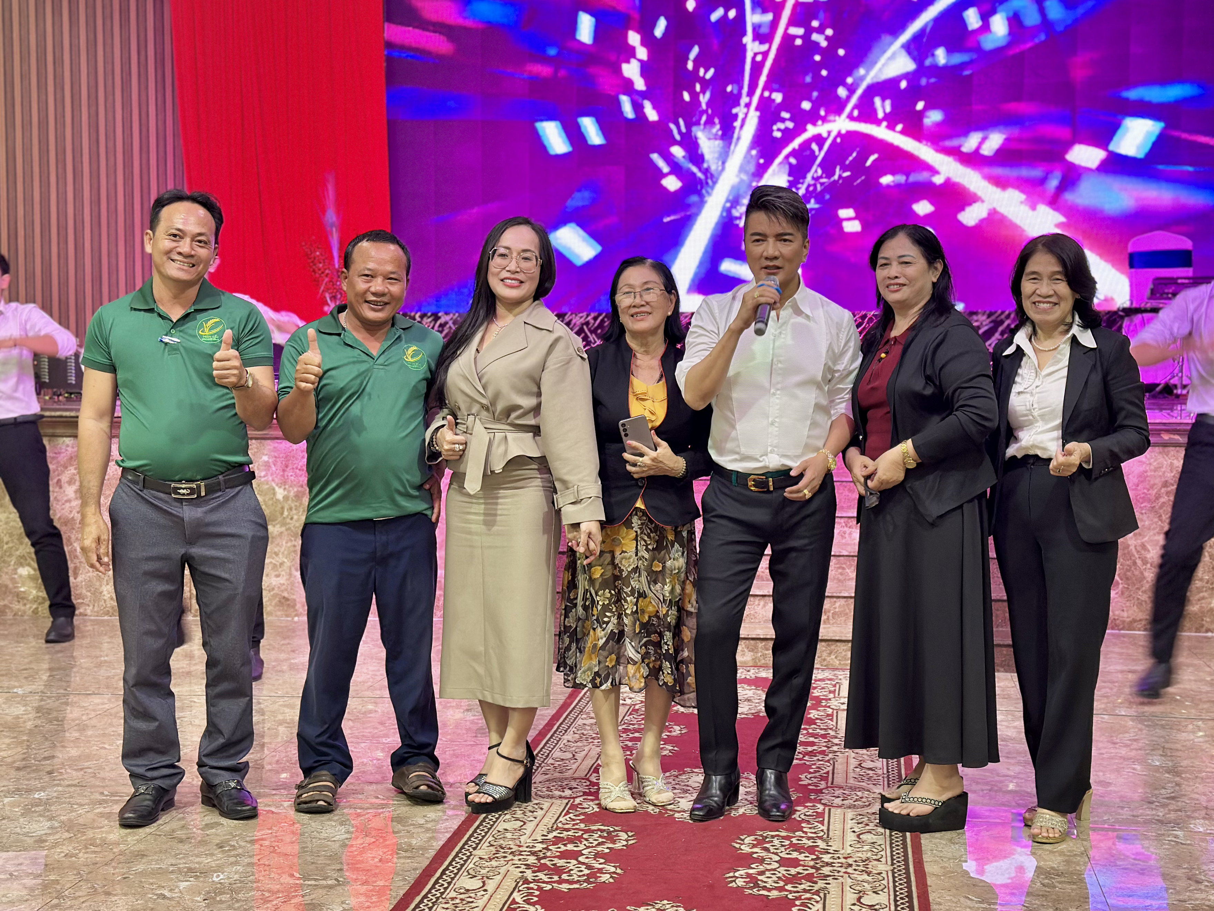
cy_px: 456
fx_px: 1683
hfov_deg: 39.7
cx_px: 607
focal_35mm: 48
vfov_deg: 30.3
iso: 100
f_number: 1.78
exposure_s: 1/50
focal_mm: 6.86
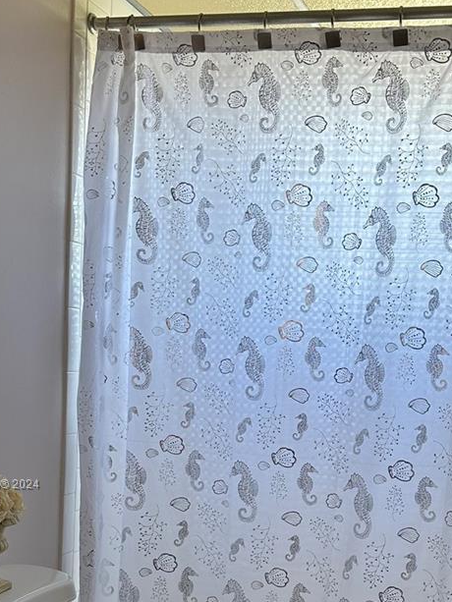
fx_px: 818
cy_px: 485
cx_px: 302
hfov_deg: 30.7
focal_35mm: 47
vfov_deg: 38.8
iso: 100
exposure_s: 1/120
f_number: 1.78
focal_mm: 6.86
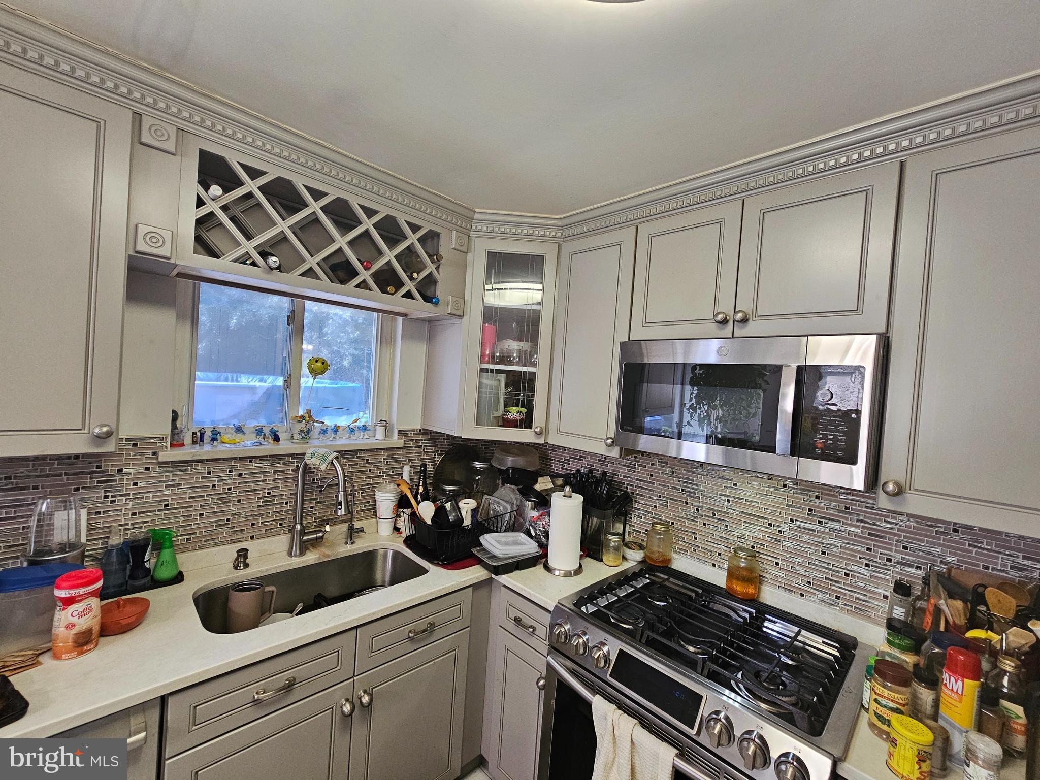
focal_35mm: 13
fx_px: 391
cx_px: 520
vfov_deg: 89.9
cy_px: 390
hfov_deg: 106.2
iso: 320
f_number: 2.2
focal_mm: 2.2
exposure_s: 1/60
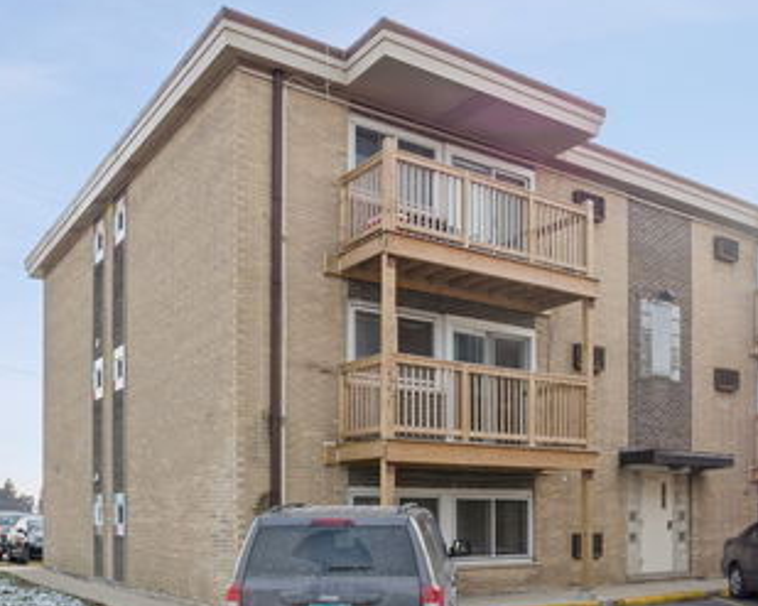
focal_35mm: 35
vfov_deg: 42.1
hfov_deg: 51.3
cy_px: 340
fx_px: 785
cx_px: 449
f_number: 11
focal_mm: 15.63
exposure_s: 1/100
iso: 100
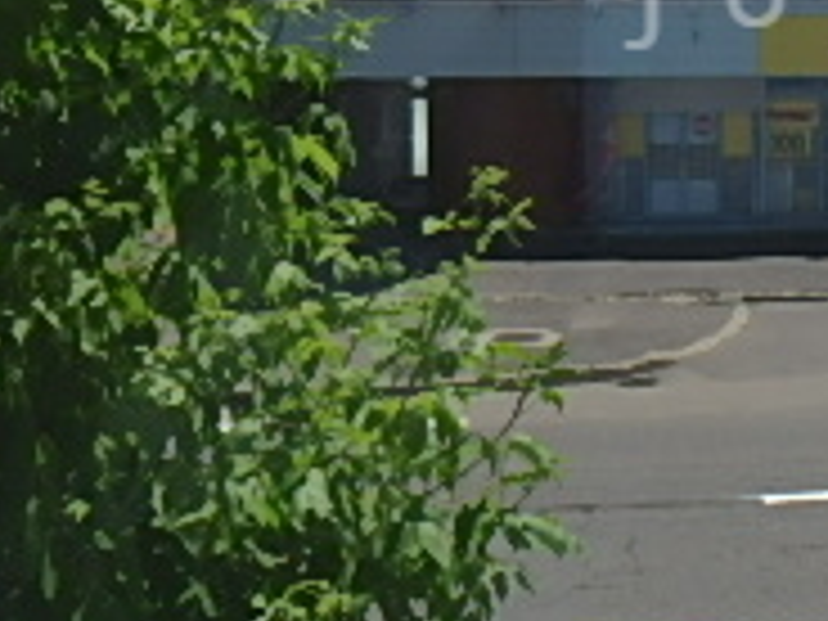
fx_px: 1746
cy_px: -4
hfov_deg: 24.7
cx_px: 932
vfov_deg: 19.6
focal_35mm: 73
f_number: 6
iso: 125
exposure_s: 1/400
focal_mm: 3.7
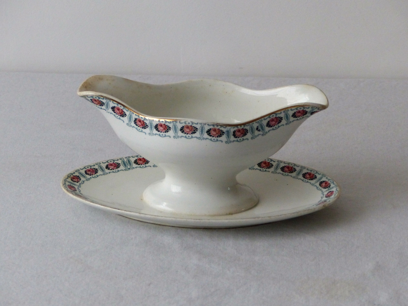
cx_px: 204
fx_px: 1509
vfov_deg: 11.6
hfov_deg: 15.4
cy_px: 153
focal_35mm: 128
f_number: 2.8
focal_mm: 20.9
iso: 400
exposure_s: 1/60
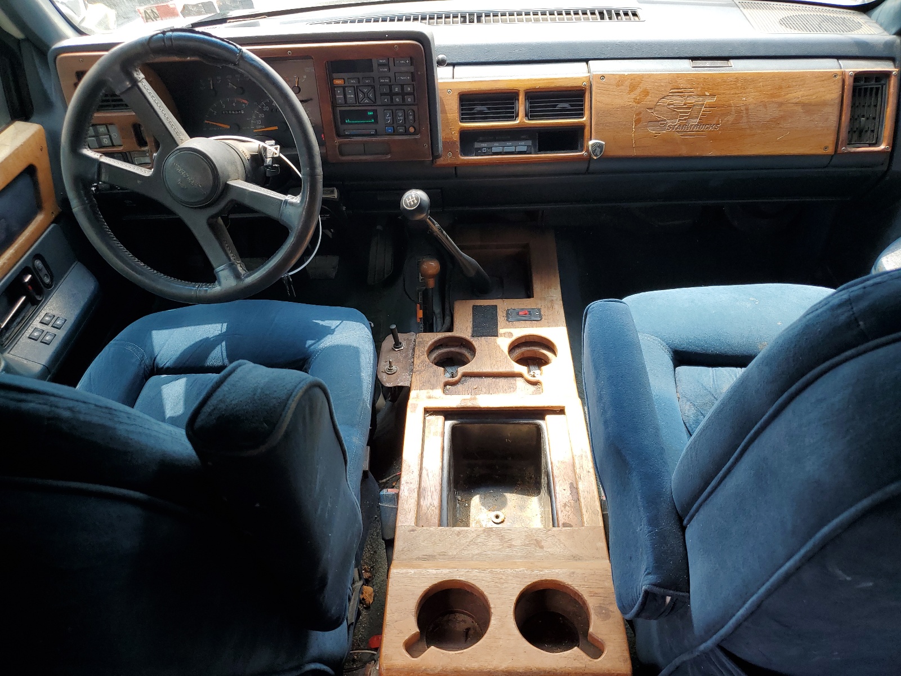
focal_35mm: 26
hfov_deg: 67.3
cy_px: 338
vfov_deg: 53.1
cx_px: 450
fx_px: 677
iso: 50
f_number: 1.5
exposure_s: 1/222
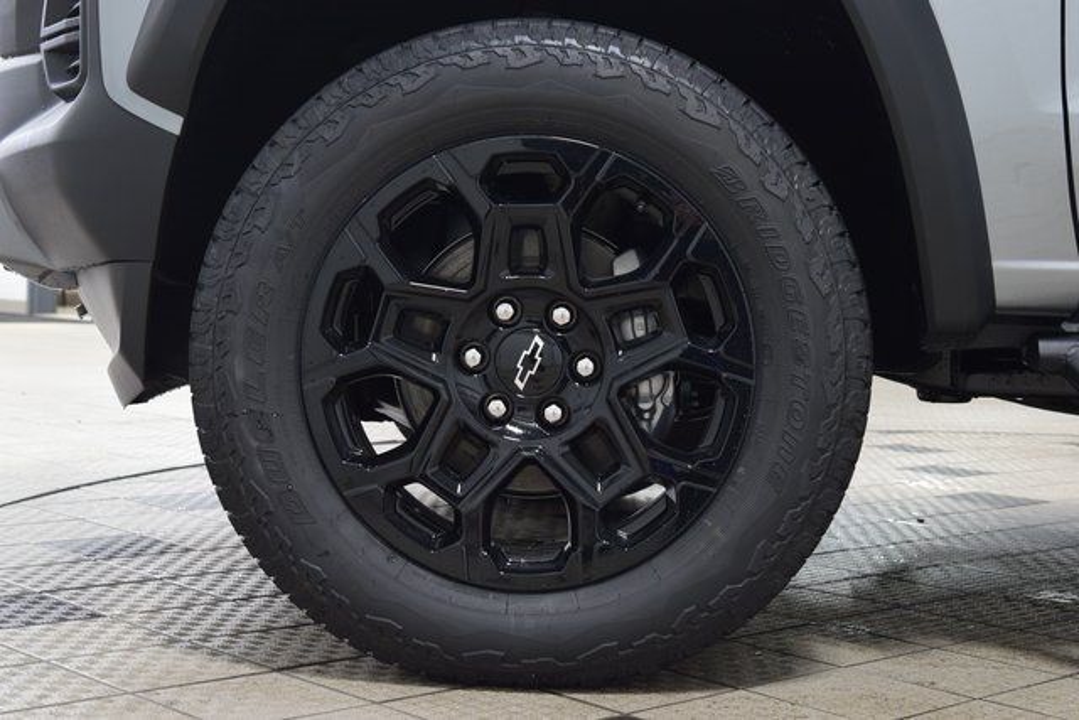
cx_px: 540
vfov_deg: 22.6
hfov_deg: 33.4
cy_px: 360
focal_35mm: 60
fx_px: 1799
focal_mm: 40
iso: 900
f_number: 6.3
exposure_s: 1/15
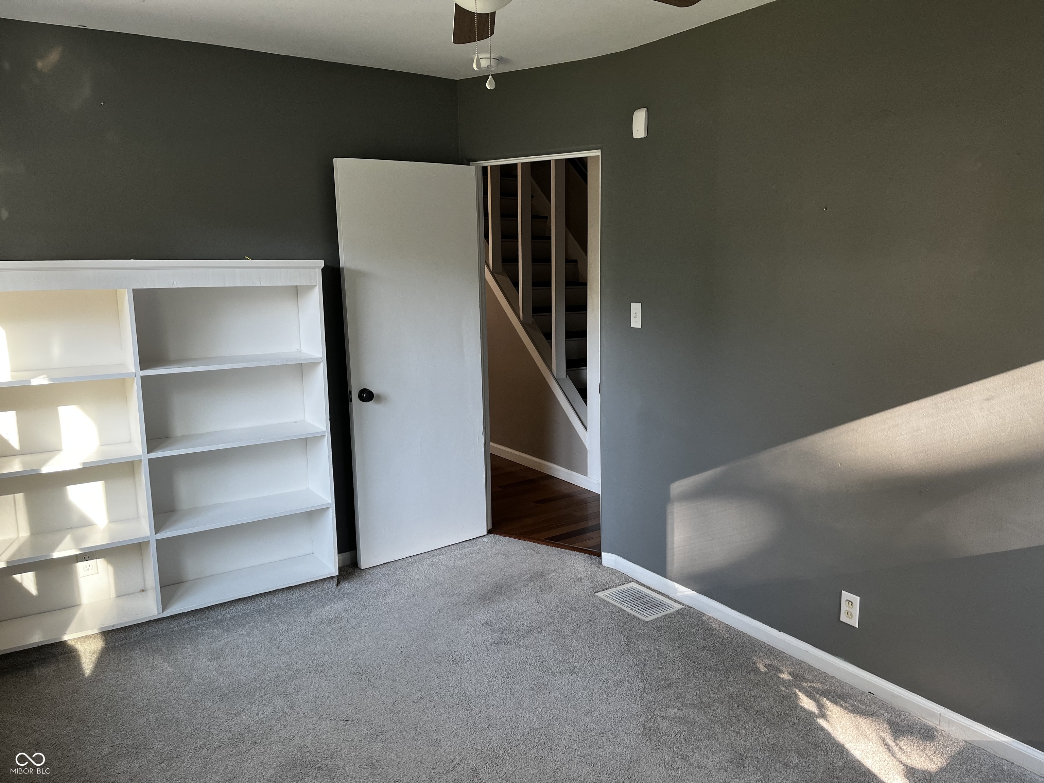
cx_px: 522
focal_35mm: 26
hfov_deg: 67.3
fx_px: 784
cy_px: 392
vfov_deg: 53.1
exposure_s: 1/120
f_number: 1.6
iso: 100
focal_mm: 5.1
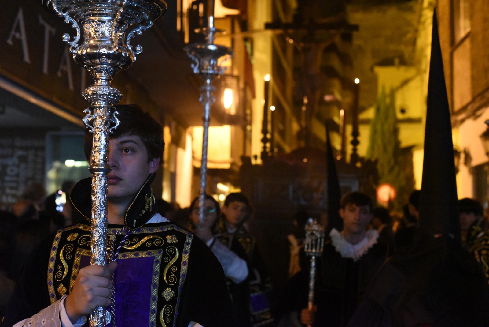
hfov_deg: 39.6
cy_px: 164
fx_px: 679
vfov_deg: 27.0
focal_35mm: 50
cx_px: 244
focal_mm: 50
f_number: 3.5
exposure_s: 1/80
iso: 12800
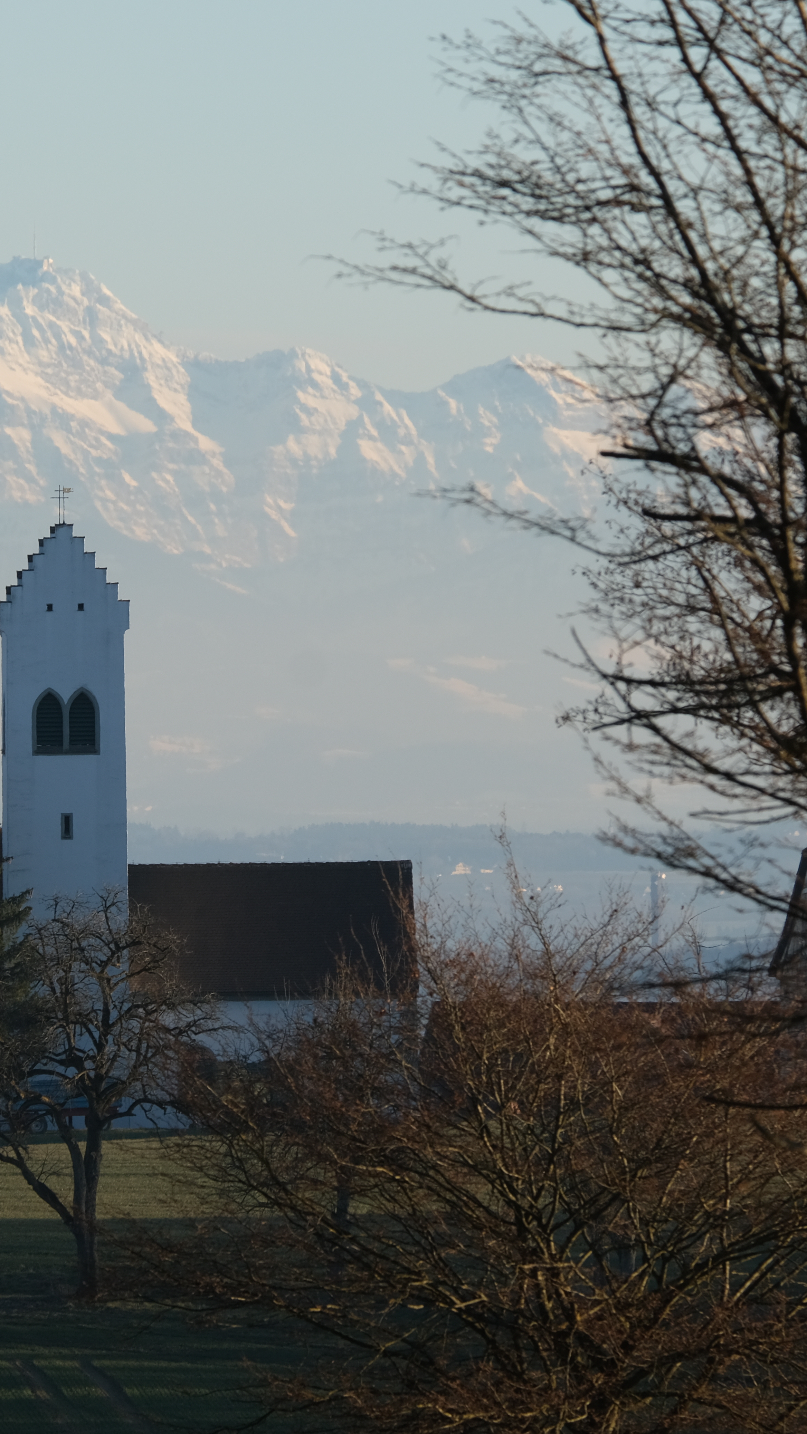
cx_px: 123
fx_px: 20657
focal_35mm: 543
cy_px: 717
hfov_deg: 2.2
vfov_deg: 4.0
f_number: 9
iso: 250
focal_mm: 230
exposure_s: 1/180
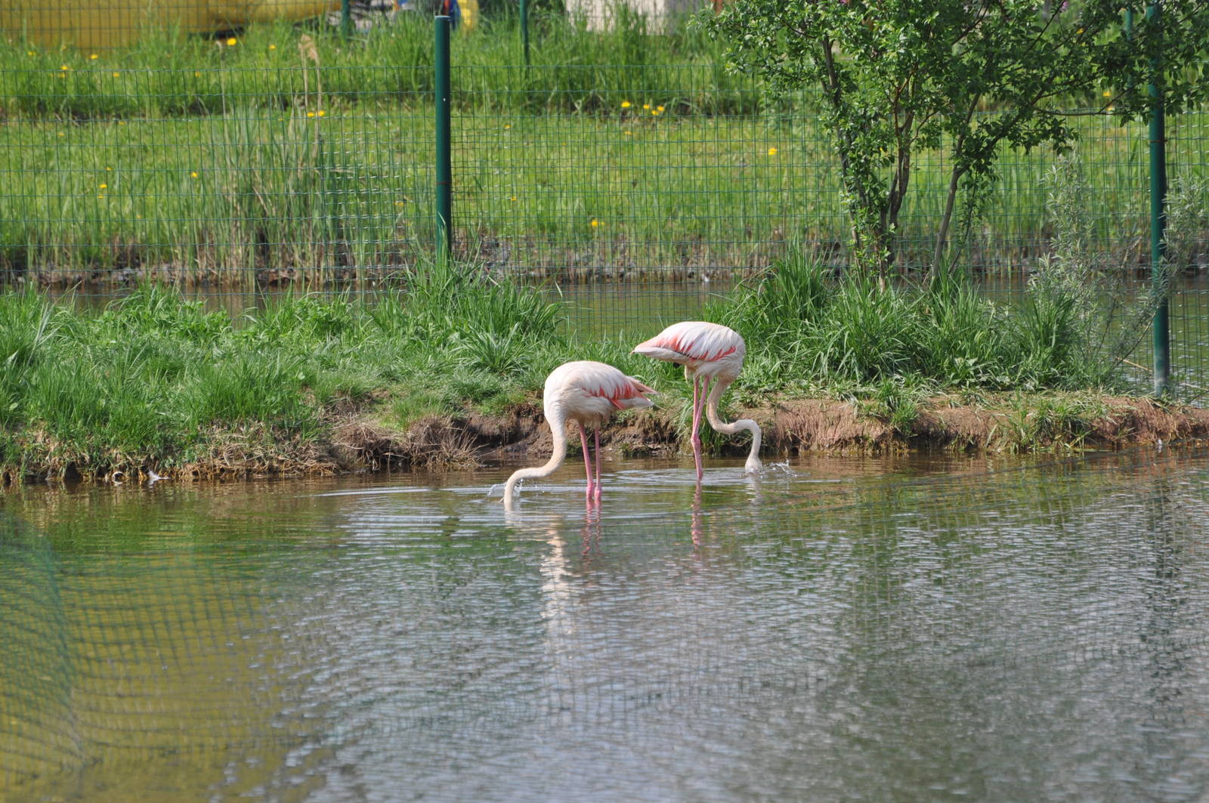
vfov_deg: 3.0
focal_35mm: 450
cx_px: 604
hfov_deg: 4.6
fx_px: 15095
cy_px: 402
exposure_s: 1/1000
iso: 400
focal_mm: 300
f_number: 5.6
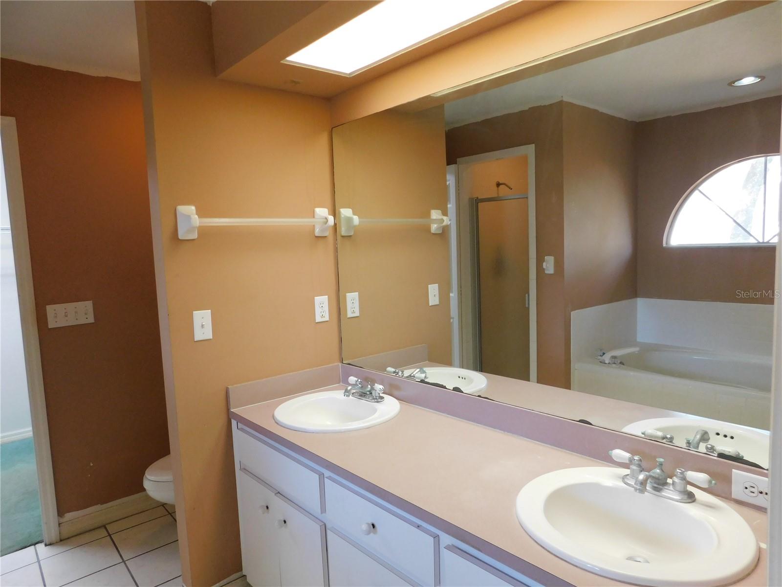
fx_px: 520
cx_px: 391
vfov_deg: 58.9
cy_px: 294
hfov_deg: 73.9
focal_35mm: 23
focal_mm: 4
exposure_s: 1/30
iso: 280
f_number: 3
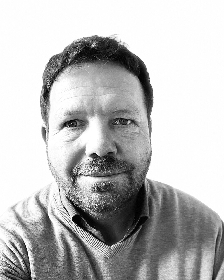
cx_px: 111
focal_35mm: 32
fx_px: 265
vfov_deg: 55.6
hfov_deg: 45.8
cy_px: 150
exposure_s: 1/33
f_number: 2.2
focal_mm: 2.71
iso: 250
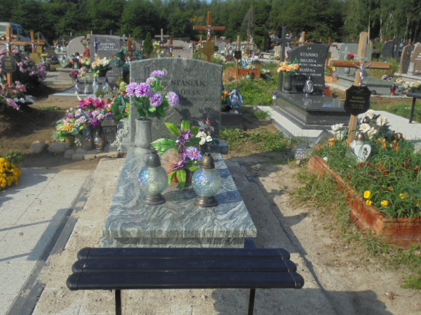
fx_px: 414
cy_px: 158
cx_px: 210
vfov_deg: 41.8
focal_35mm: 34
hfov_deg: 54.0
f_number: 4
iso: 100
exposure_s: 1/800
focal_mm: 6.1
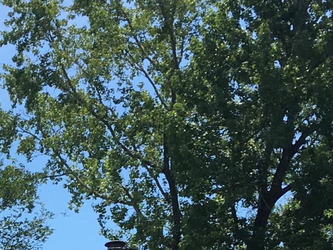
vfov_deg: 11.1
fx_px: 1183
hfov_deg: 15.5
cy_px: 481
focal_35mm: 123
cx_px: -61
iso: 25
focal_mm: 4.15
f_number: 2.2
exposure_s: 1/1261
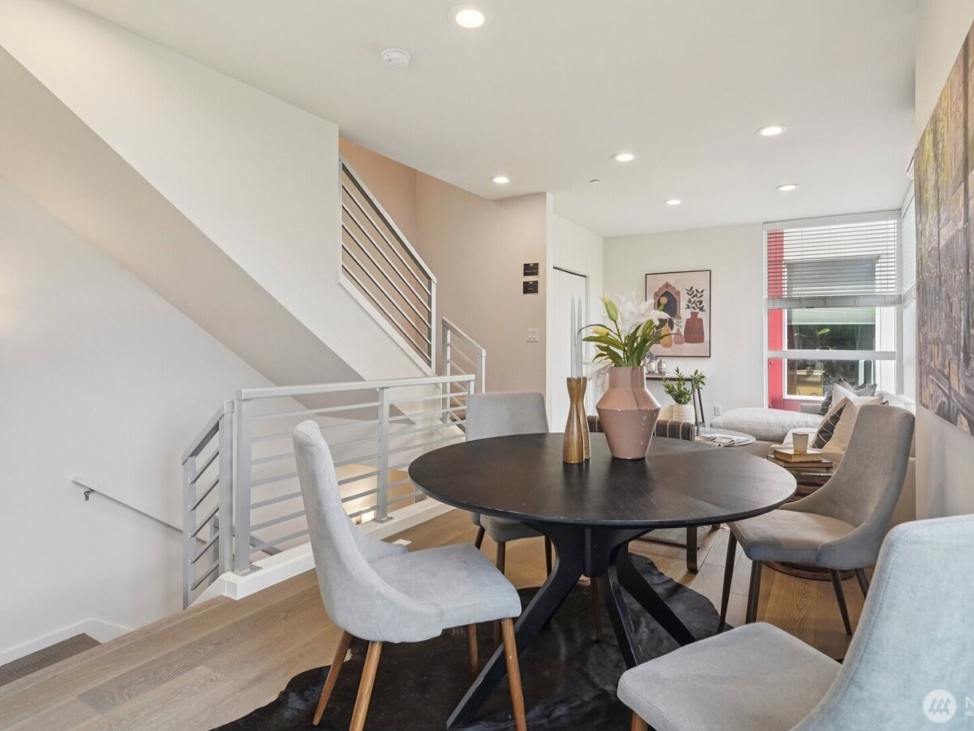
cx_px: 516
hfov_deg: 87.7
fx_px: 506
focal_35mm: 18
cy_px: 352
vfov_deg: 71.6
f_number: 8
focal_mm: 16
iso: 1600
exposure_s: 1/100
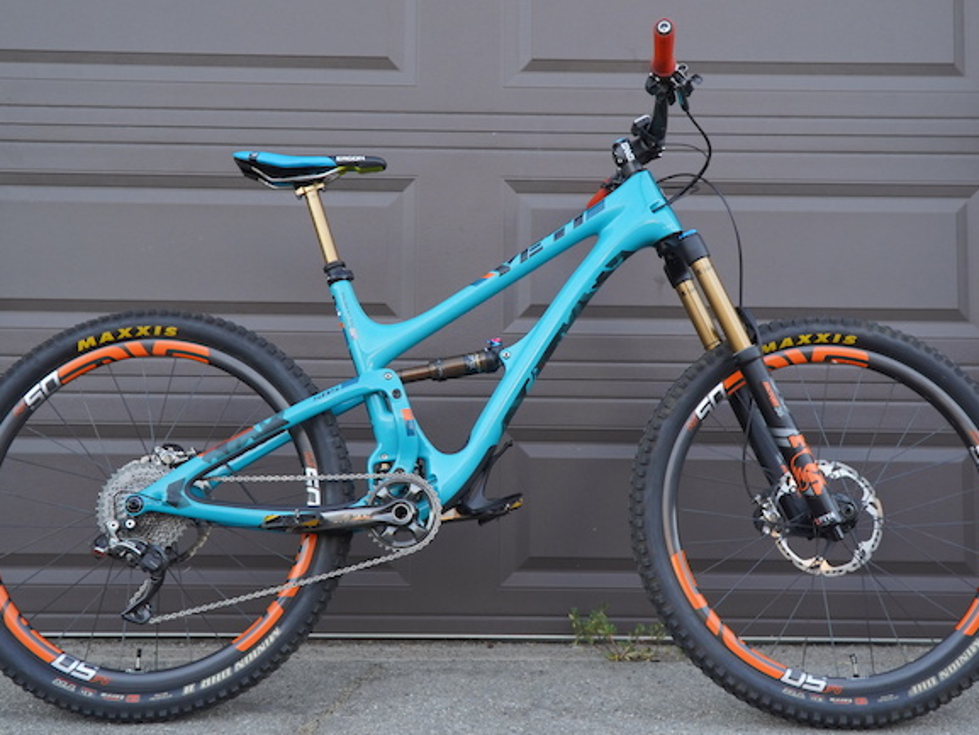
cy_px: 340
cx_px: 489
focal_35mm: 40
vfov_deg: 36.0
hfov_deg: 46.8
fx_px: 1132
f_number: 4
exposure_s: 1/160
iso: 640
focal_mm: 20
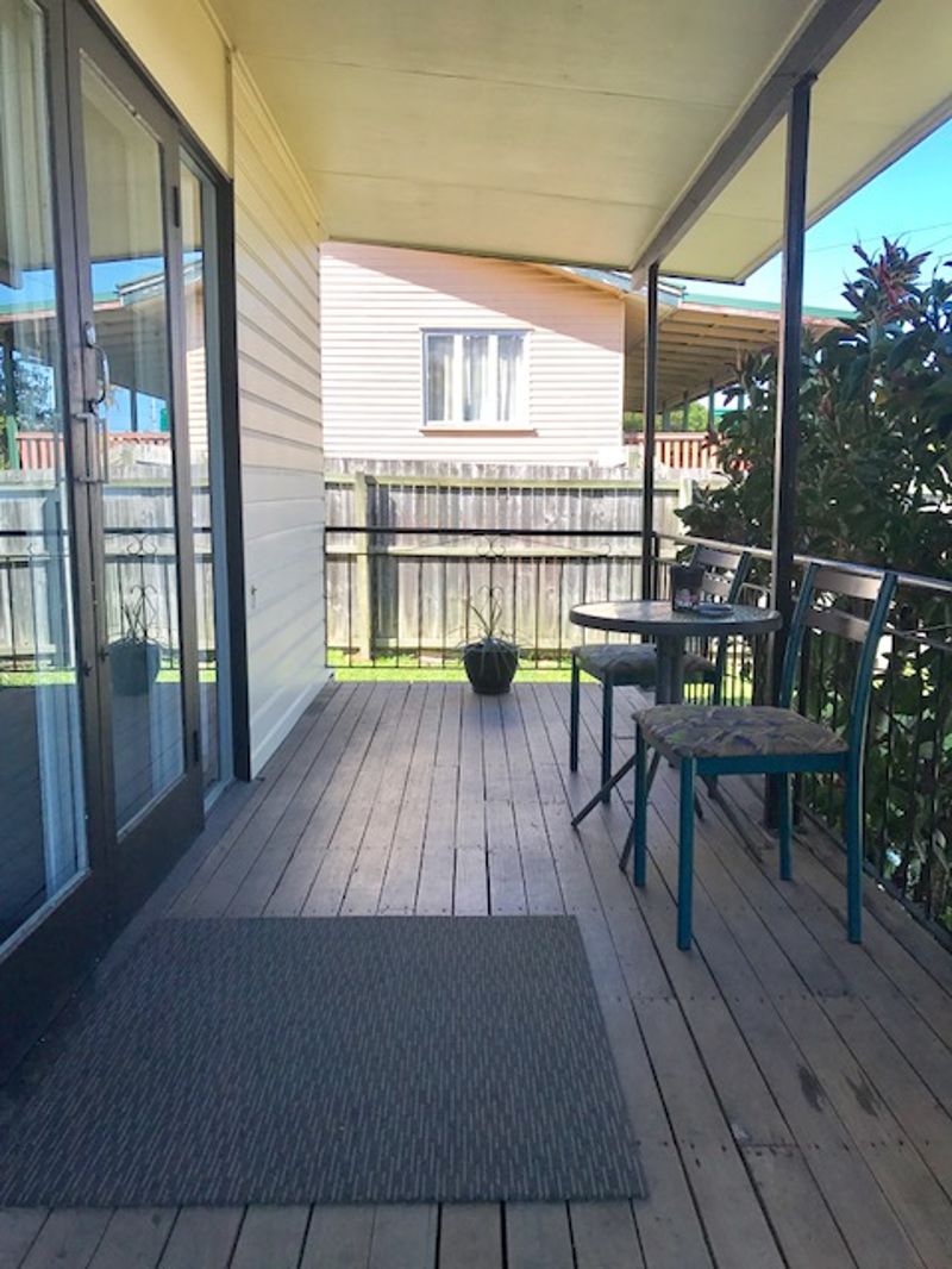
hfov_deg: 49.8
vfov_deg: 63.4
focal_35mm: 28
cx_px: 476
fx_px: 1026
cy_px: 634
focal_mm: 3.99
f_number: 1.8
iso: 20
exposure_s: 1/577
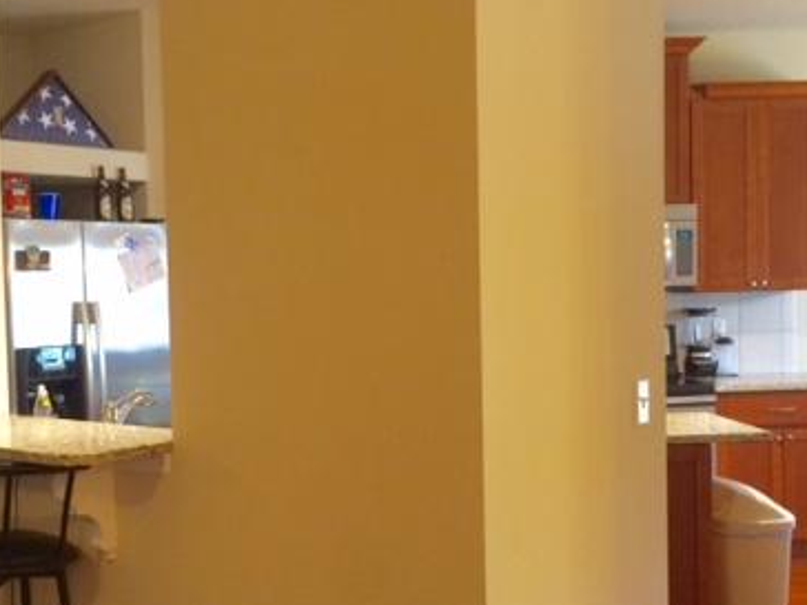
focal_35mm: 51
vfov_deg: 28.5
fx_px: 1189
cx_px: 348
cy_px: 355
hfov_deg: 37.4
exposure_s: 1/30
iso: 160
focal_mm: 4.15
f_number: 2.2
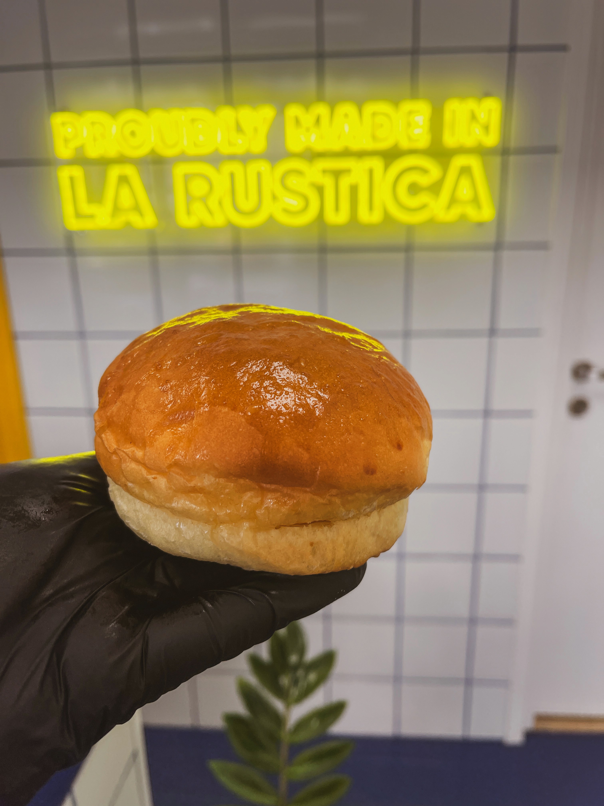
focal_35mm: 25
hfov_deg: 54.9
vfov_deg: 69.4
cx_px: 302
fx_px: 582
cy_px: 403
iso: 32
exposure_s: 1/180
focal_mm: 5.1
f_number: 1.6
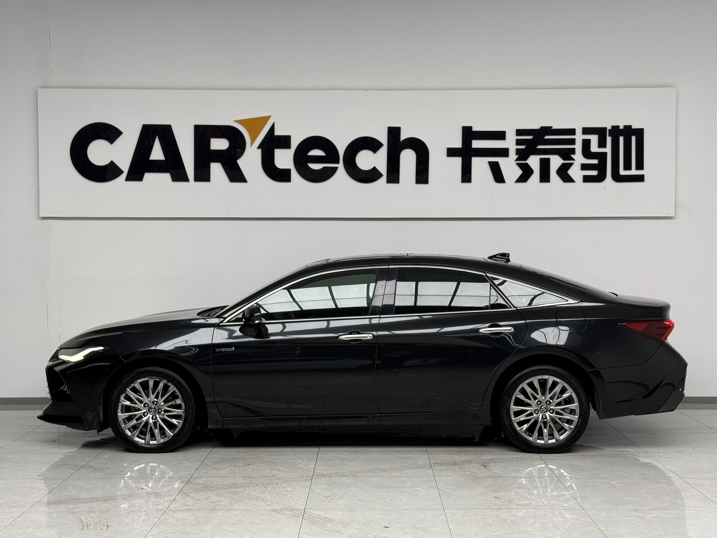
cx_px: 358
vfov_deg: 30.3
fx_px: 994
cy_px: 269
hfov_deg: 39.7
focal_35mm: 48
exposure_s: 1/155
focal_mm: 6.76
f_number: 1.78
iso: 50
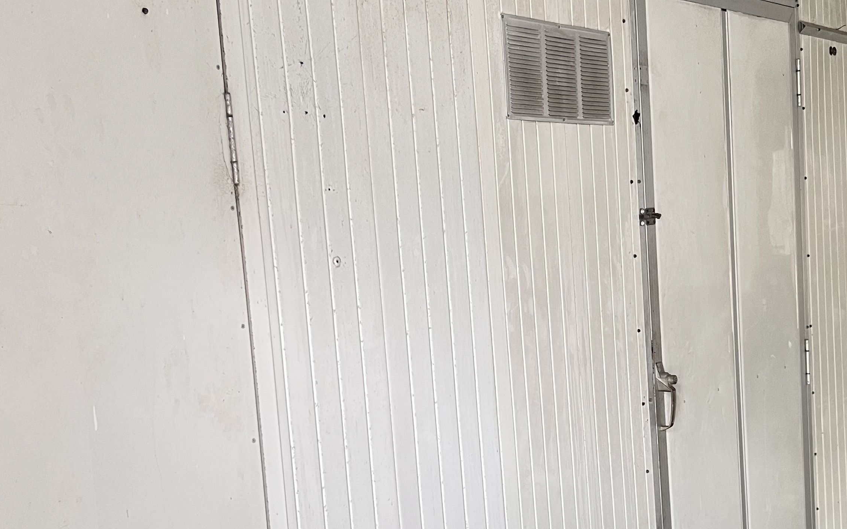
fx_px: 1131
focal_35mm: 49
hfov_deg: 41.1
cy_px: 367
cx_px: 428
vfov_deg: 26.1
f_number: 1.5
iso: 125
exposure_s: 1/86
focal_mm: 5.7
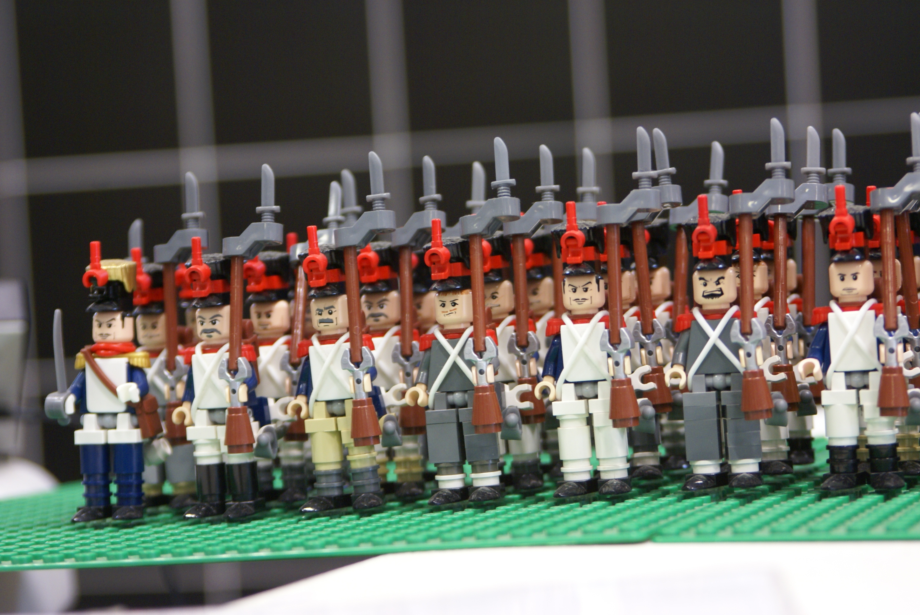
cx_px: 460
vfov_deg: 12.2
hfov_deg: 18.2
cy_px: 308
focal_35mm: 112
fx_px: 2877
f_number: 5.6
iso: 400
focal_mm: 75
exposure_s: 1/4
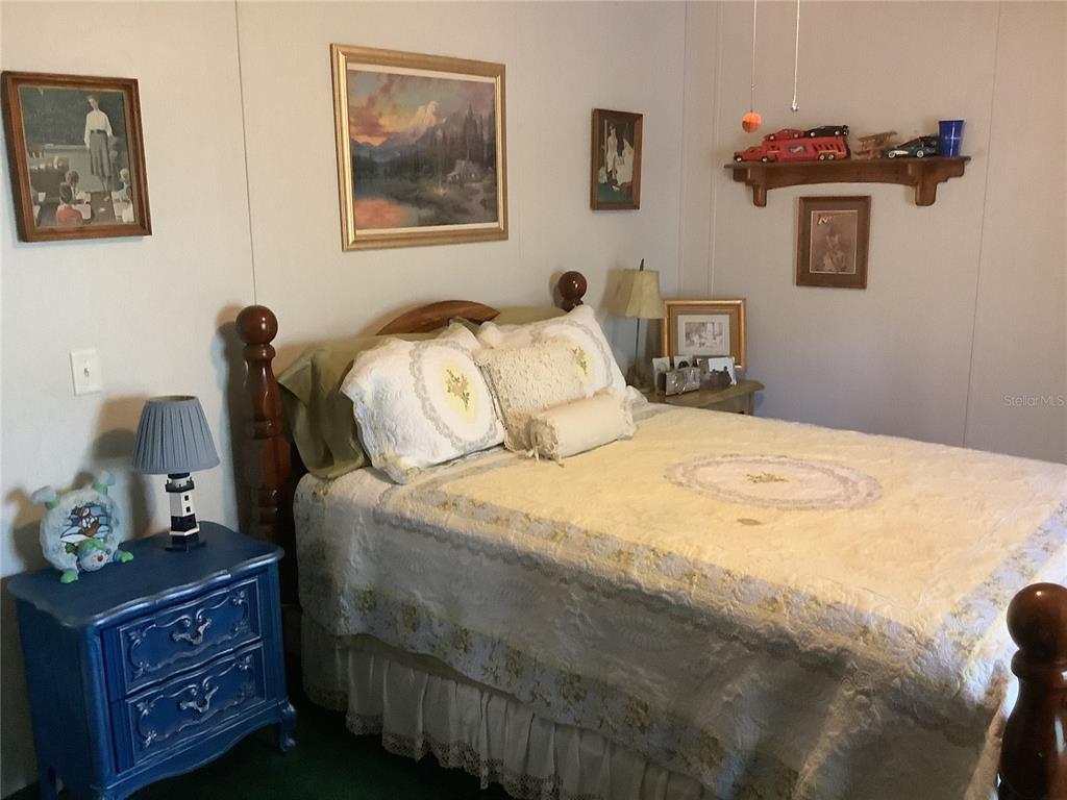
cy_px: 400
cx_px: 534
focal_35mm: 31
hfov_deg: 58.4
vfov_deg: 45.4
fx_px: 956
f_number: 2.4
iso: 400
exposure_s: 1/33
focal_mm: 3.3
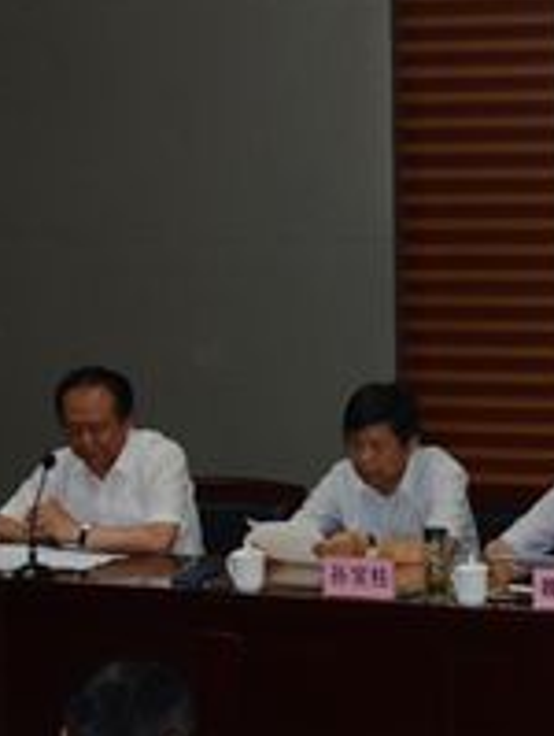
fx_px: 2510
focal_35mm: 118
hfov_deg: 11.9
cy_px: 218
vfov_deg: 16.6
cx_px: 868
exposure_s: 1/60
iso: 1250
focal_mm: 34
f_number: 8
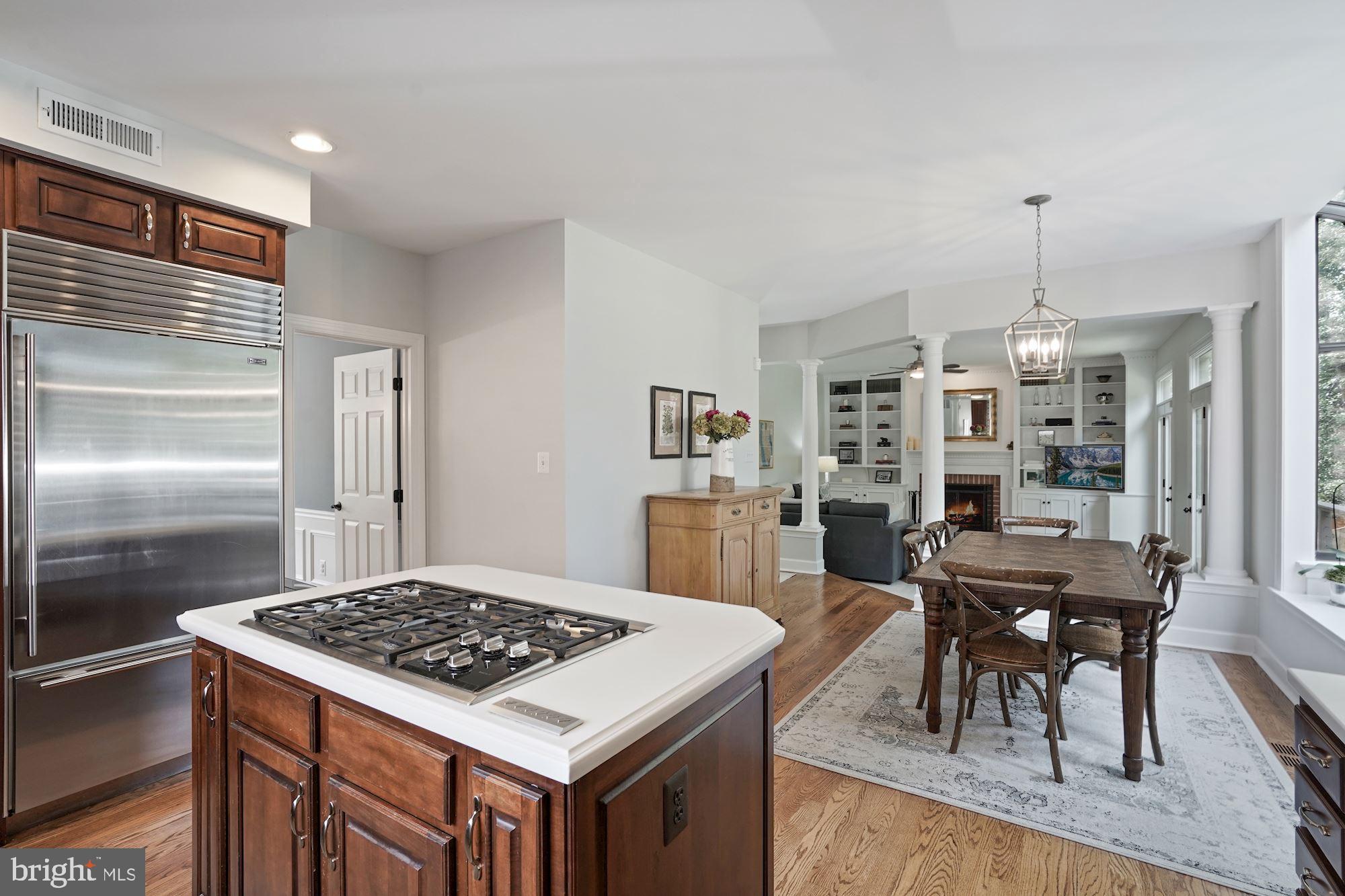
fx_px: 598
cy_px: 448
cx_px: 672
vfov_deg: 73.7
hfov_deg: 96.7
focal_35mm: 16
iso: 640
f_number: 8
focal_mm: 16
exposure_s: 1/15
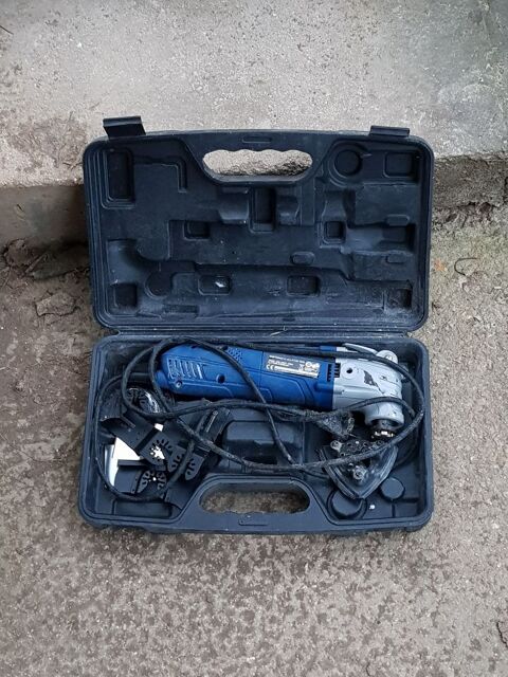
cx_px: 254
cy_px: 338
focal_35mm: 26
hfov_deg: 53.1
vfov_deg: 67.3
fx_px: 509
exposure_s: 1/10
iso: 250
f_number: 1.7
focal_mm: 4.2
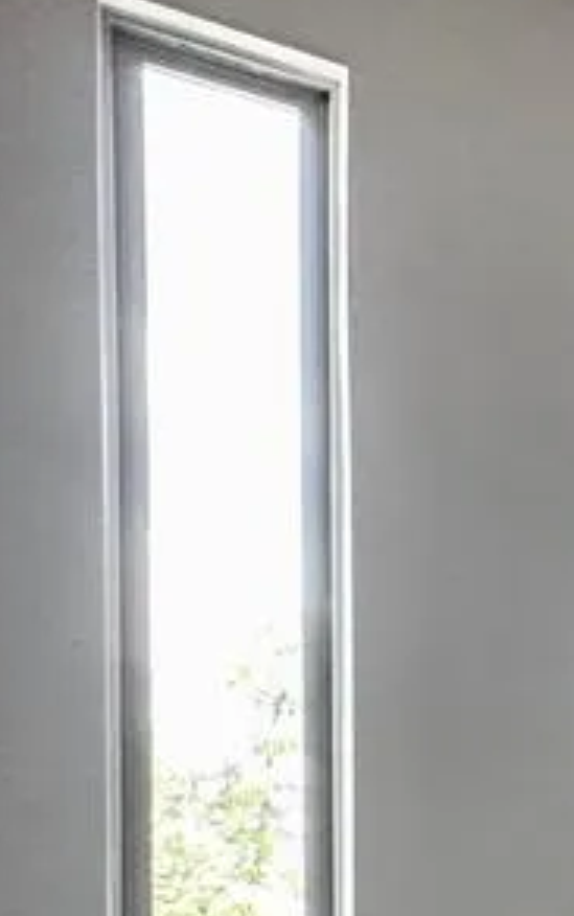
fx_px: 1299
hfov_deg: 13.0
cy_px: 856
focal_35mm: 52
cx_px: 1565
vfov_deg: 36.0
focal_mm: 2.22
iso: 200
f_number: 2.2
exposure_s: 1/120
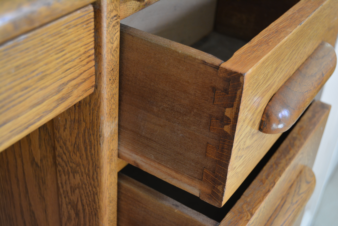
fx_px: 535
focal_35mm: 57
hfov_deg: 35.1
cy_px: 113
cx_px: 169
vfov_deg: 23.8
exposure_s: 1/50
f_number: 4.8
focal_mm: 38
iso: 800
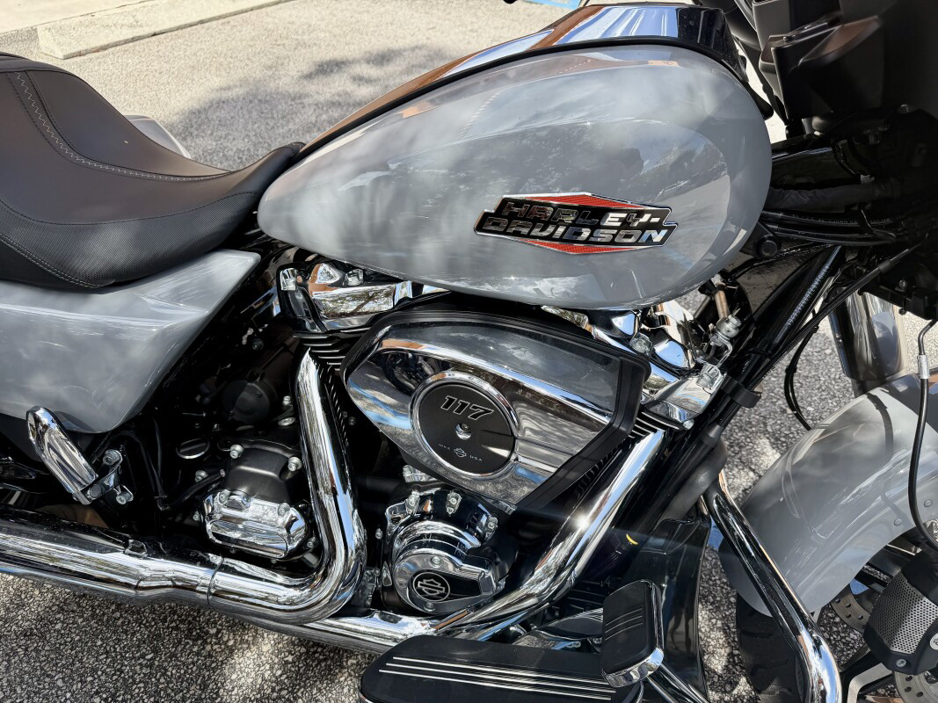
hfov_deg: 71.6
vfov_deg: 56.8
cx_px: 469
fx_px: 650
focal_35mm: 24
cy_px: 352
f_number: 1.78
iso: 80
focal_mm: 6.76
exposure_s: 1/2445
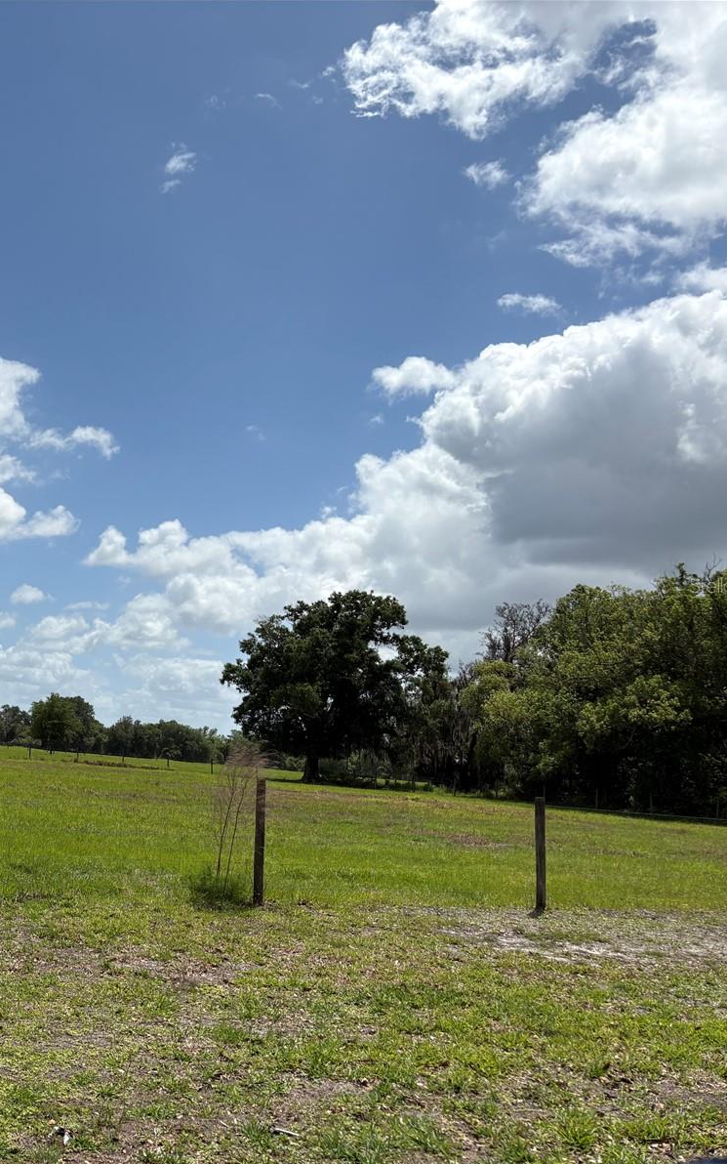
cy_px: 585
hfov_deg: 31.8
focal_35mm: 37
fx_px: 1173
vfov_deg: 52.7
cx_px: 1
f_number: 1.6
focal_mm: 5.96
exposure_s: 1/8850
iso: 50
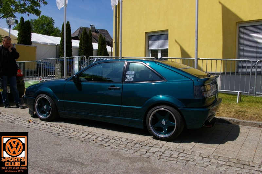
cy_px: 87
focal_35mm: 34
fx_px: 251
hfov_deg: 55.1
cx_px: 131
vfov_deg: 38.3
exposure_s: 1/250
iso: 200
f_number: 11
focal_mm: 23
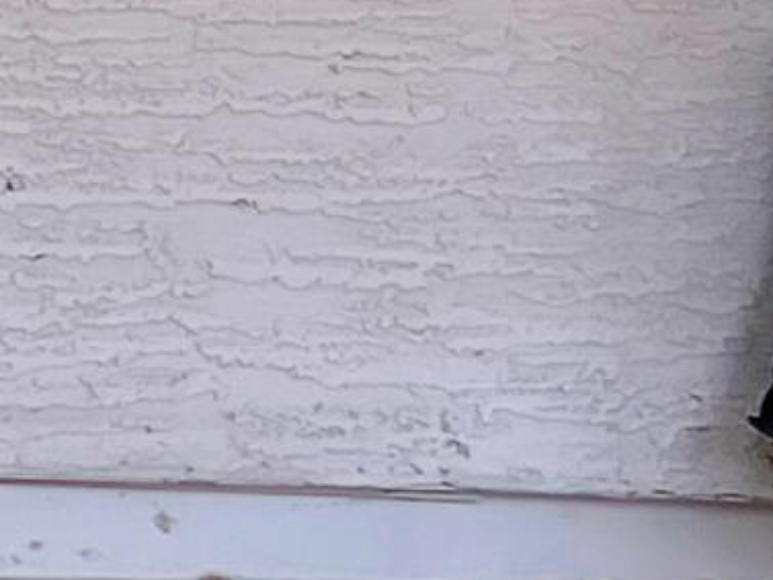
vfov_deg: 7.1
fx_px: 4624
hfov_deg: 7.5
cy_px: -266
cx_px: -2075
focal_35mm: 207
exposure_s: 1/404
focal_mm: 5.7
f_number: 1.5
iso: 50
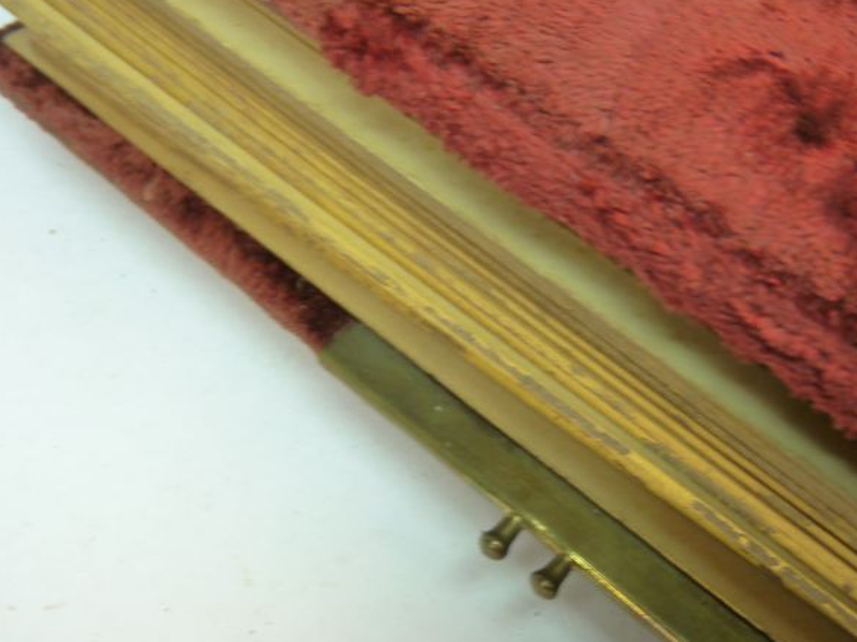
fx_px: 916
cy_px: 362
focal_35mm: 37
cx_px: 558
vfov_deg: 38.6
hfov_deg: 49.4
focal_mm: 4.8
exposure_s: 1/25
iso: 160
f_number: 2.8
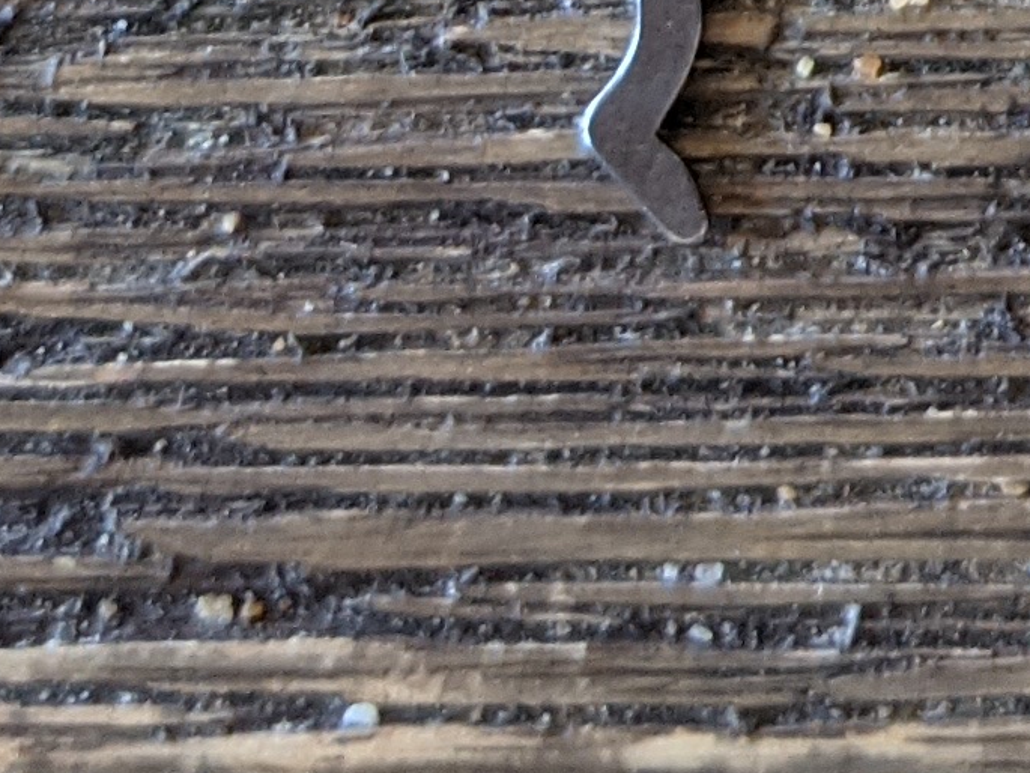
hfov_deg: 12.2
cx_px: 1171
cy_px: -1114
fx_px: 4732
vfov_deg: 8.5
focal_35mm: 159
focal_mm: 4.38
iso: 240
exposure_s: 1/60
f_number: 1.73
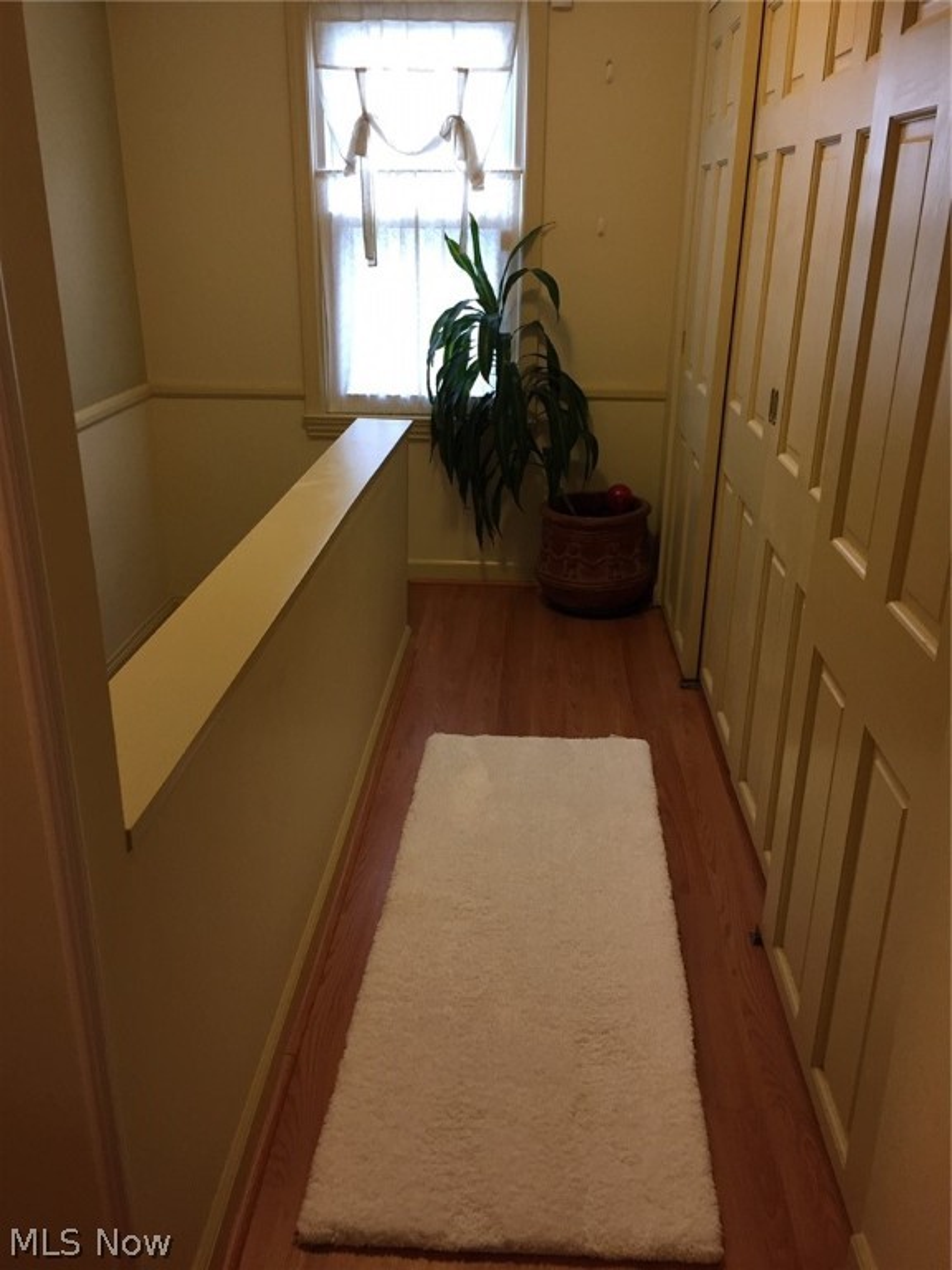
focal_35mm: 29
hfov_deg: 48.2
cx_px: 476
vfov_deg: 61.7
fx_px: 1063
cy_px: 635
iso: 50
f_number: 2.2
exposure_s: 1/30
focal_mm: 4.15
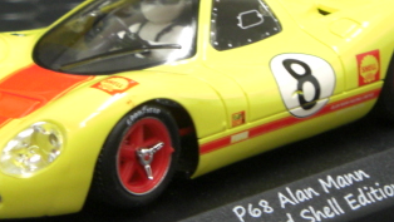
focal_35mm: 275
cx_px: 153
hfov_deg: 7.8
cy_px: 80
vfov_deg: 4.4
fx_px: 2874
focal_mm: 20.5
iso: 200
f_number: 4.3
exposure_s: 1/15
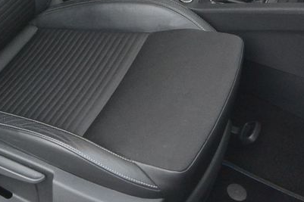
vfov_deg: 18.9
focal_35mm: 69
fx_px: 582
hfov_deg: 28.1
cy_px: -24
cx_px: 28
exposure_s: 1/60
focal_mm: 10
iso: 640
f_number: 3.5
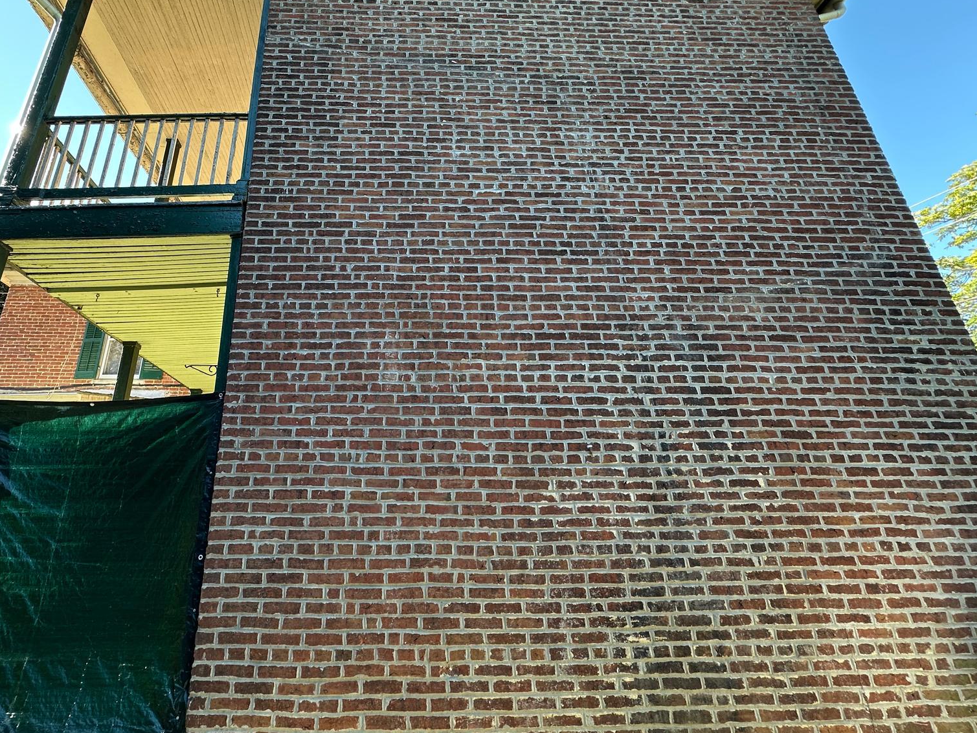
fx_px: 536
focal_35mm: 19
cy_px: 293
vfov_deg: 68.0
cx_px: 392
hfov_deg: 83.7
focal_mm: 2.22
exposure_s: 1/99
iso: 50
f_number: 2.2
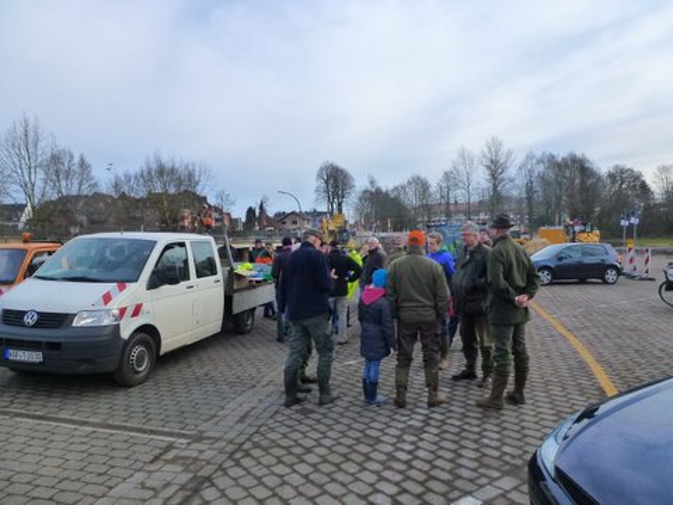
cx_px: 336
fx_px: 467
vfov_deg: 56.8
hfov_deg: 71.6
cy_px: 252
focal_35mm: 24
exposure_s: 1/400
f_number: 4
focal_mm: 4.3
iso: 250
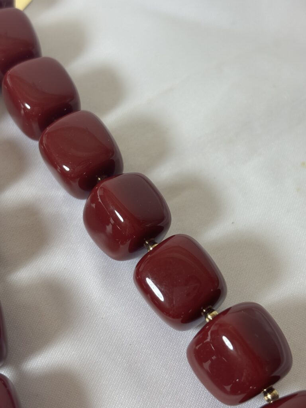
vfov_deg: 36.8
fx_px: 613
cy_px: 204
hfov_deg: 28.0
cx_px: 153
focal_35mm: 52
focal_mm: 5.96
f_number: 1.6
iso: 32
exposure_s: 1/100
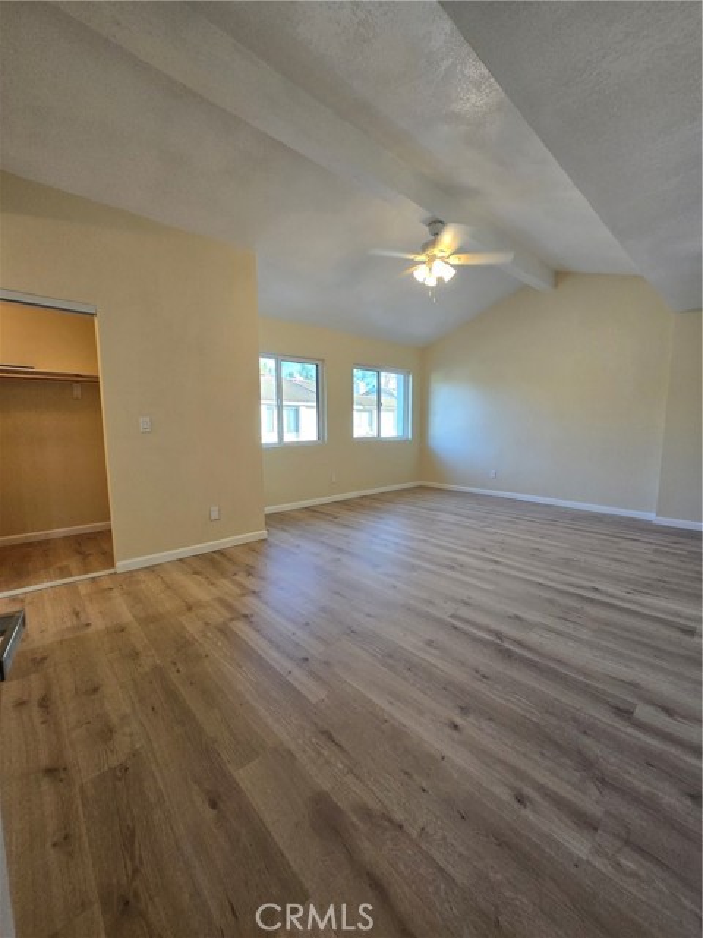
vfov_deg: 106.2
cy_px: 469
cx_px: 352
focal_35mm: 13
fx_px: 352
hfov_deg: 89.9
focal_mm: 1.7
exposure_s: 1/60
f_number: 2.2
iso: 80
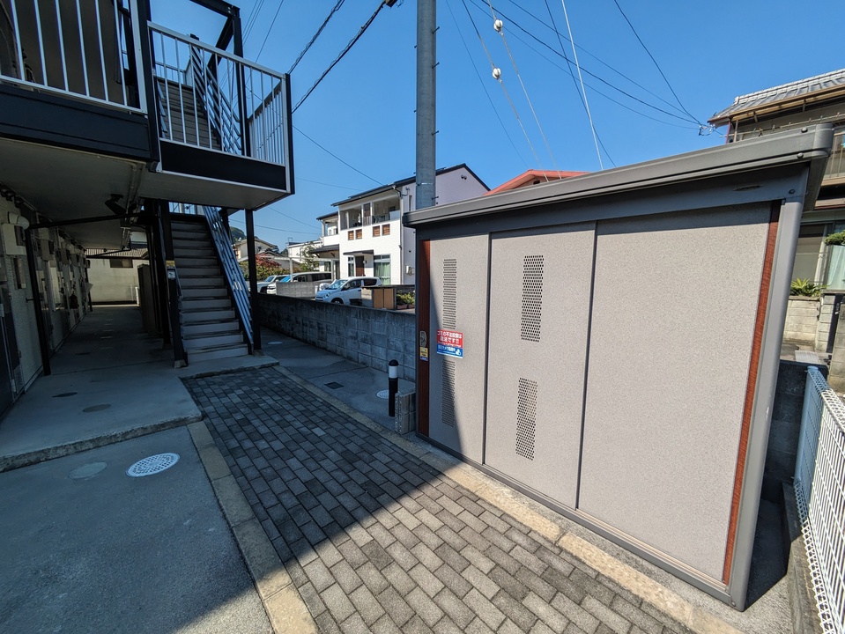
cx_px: 422
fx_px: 342
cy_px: 317
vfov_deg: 85.7
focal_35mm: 14
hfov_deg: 102.0
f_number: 2.2
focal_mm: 1.83
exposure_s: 1/1631
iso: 47
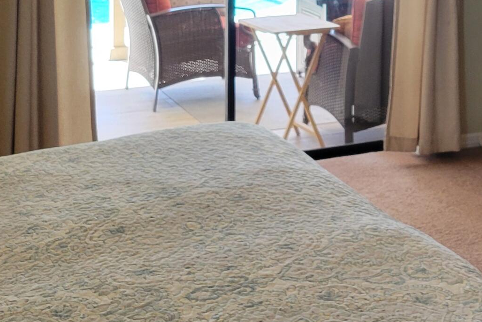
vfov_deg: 16.6
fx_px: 1058
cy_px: -61
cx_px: 483
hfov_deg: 24.5
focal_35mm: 79
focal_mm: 5.4
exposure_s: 1/120
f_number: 1.8
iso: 160
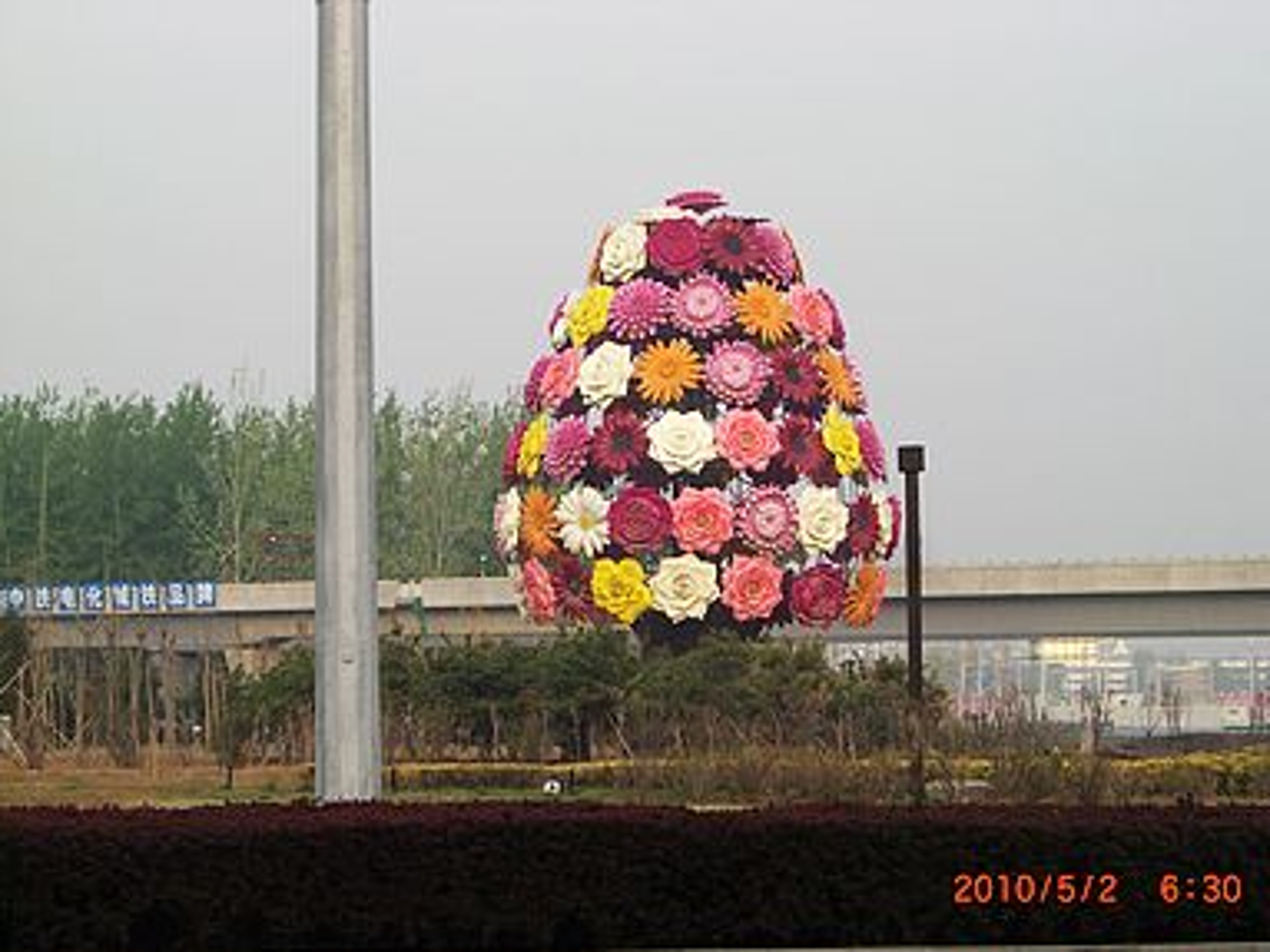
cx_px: 660
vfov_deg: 12.4
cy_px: 494
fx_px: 4365
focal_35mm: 119
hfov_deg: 16.6
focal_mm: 18.6
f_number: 5.2
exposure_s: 1/200
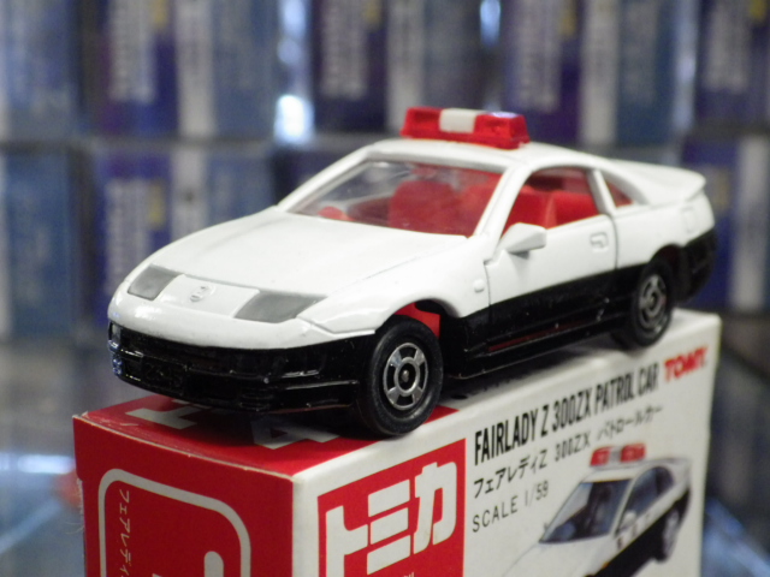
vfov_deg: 20.7
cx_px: 385
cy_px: 288
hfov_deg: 27.4
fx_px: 1579
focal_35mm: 71
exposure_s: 1/50
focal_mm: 12.8
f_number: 4.2
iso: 800
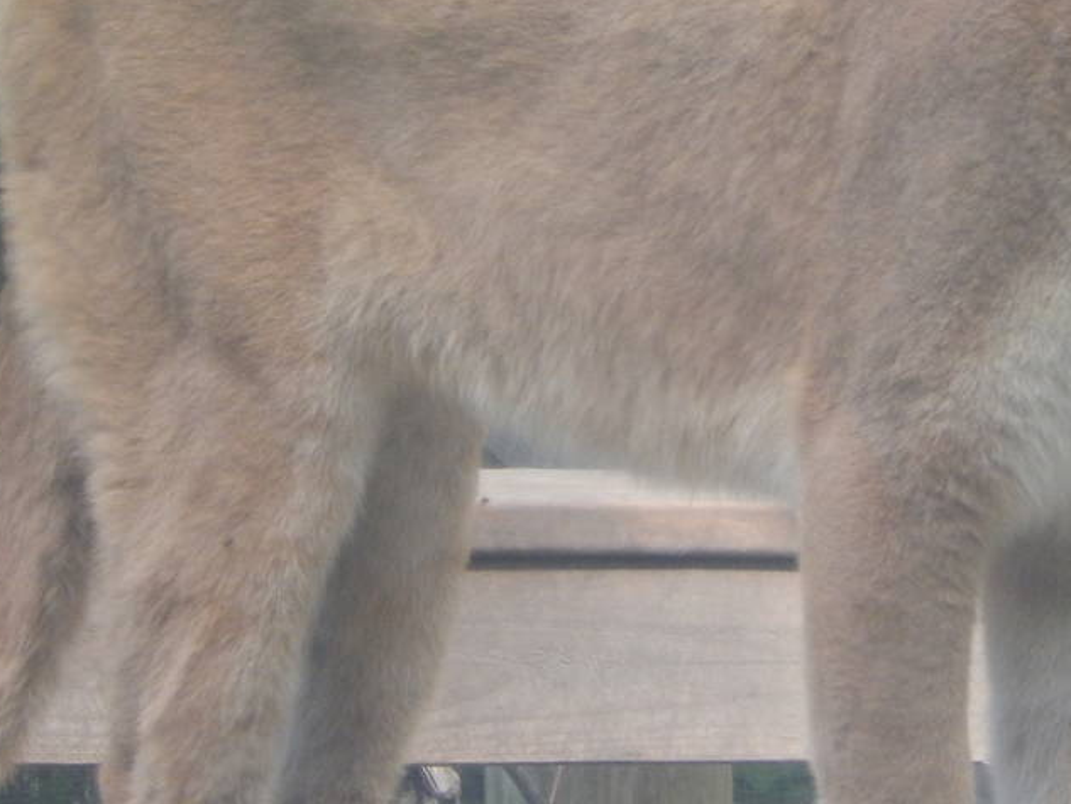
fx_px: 13214
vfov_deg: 3.5
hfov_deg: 4.6
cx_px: 678
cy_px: 330
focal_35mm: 427
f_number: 5.7
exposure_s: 1/30
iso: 220
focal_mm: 30.3
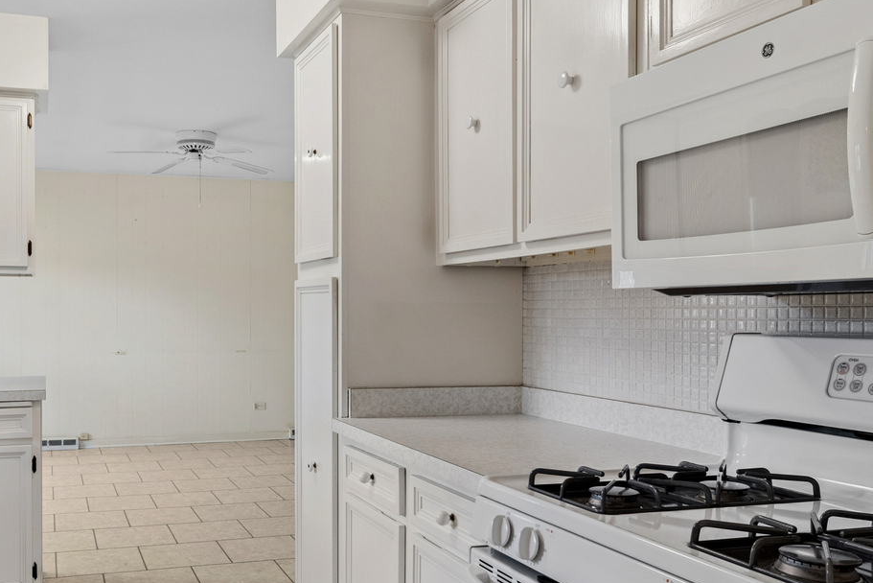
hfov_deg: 56.5
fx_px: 776
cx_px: 246
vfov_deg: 40.7
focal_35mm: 32
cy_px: 384
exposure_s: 1/10
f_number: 8
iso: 320
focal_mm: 12
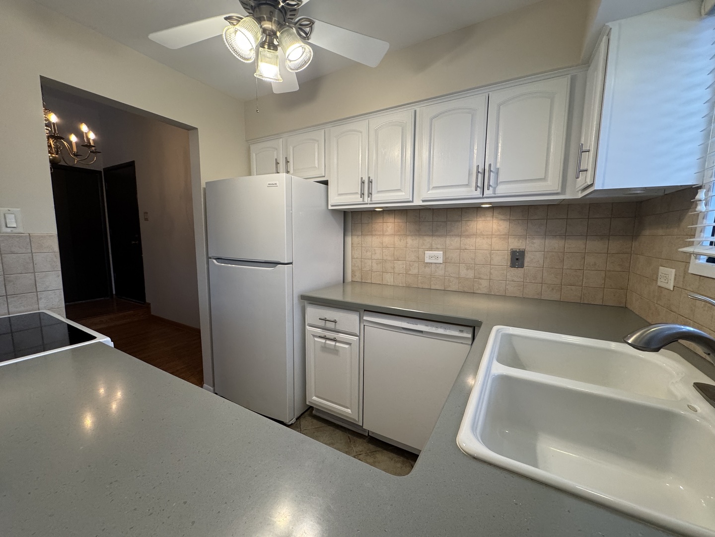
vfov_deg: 85.7
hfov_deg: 102.1
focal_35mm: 14
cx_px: 358
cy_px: 268
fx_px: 289
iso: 200
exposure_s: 1/120
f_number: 2.2
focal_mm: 2.22
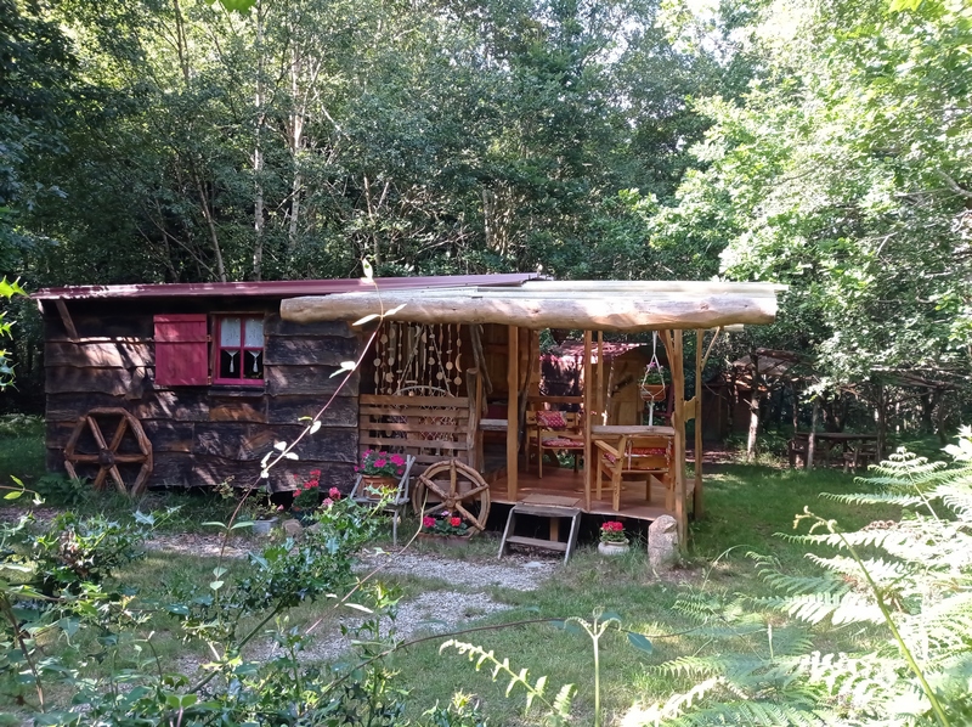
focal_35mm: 28
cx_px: 486
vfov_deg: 49.7
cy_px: 364
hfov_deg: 63.5
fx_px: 785
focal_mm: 4.74
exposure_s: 1/175
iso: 103
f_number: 1.79
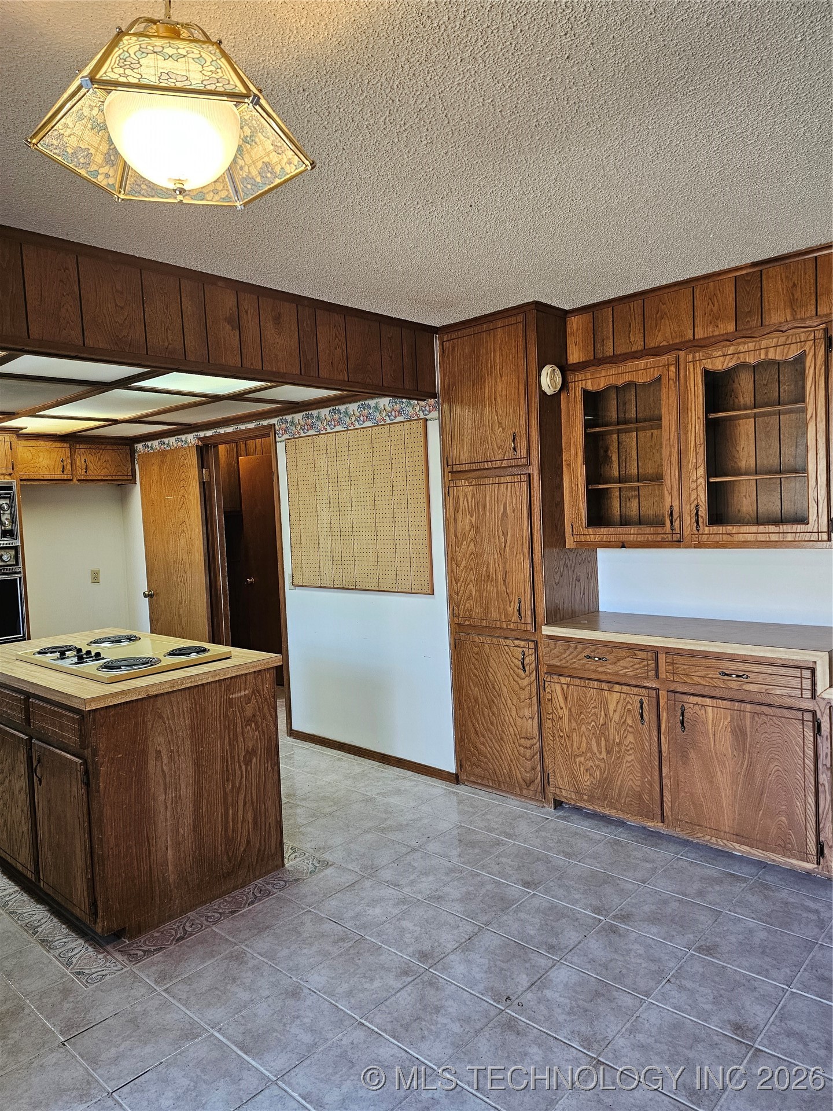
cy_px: 556
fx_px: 738
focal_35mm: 23
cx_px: 416
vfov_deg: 73.9
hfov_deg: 58.9
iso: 250
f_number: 1.7
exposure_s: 1/120
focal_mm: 6.3
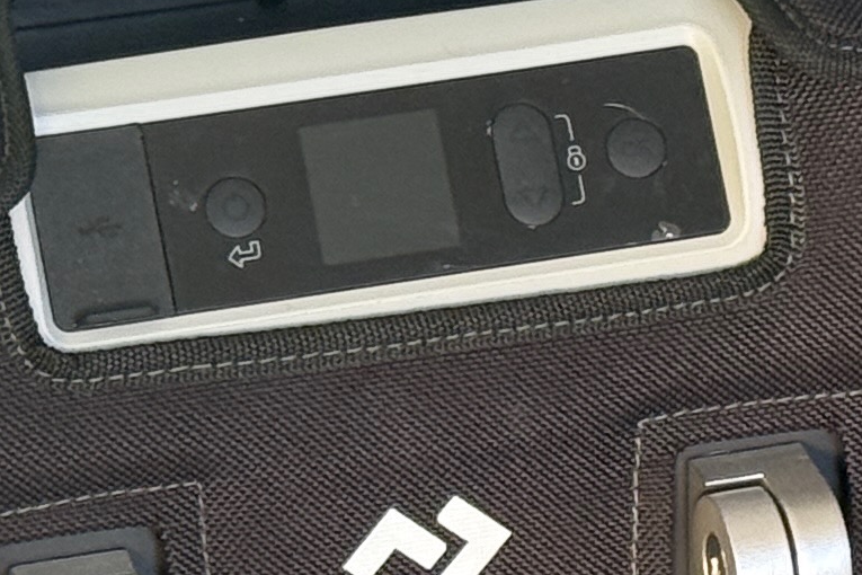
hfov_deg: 7.8
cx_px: 432
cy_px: 585
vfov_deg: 5.2
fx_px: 6297
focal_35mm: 263
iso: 100
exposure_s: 1/69
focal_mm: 6.76
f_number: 1.78
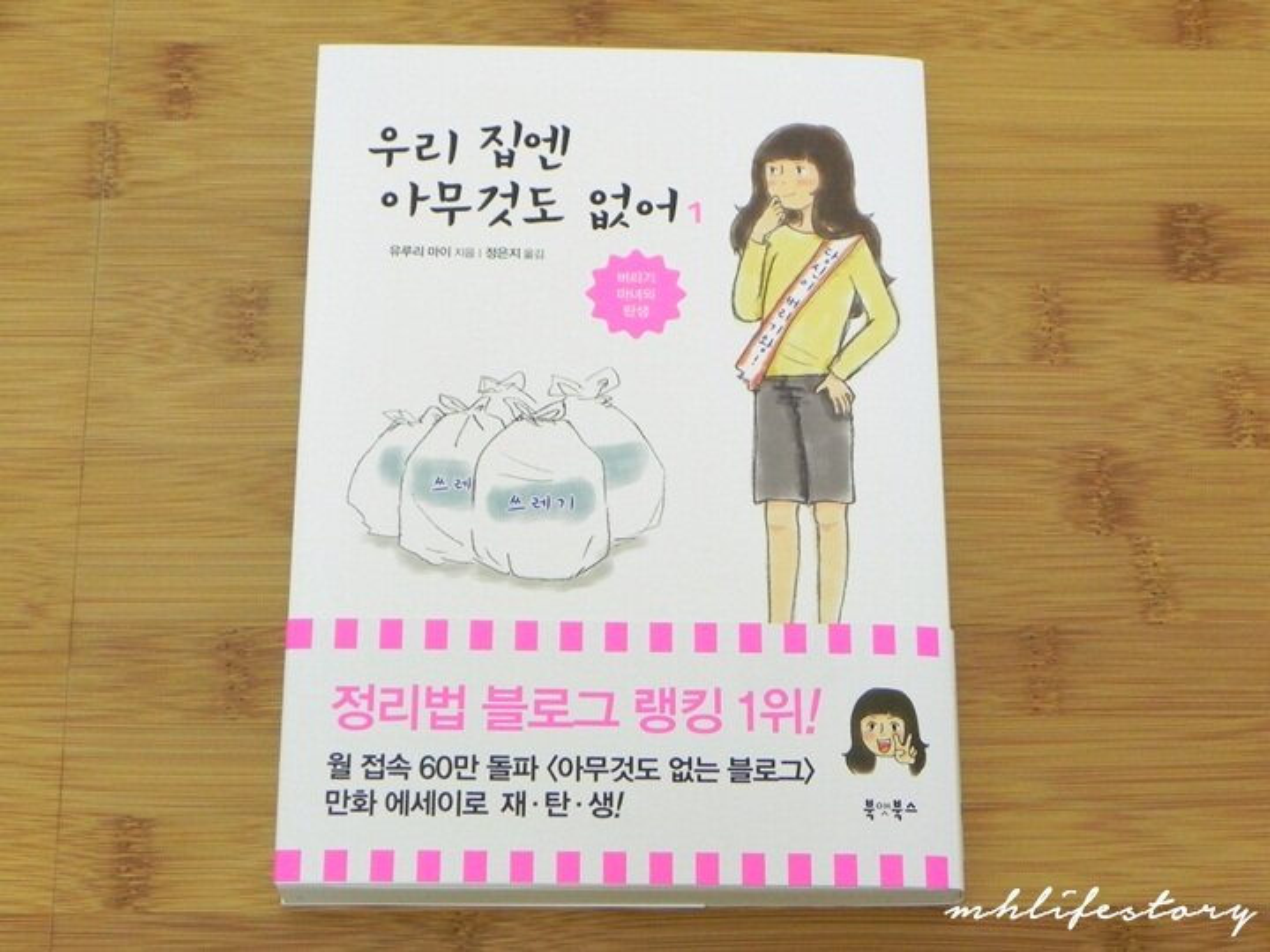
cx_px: 635
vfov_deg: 22.3
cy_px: 476
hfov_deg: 29.4
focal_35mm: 66
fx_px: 2421
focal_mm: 11.8
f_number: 3.5
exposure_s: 1/21
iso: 400
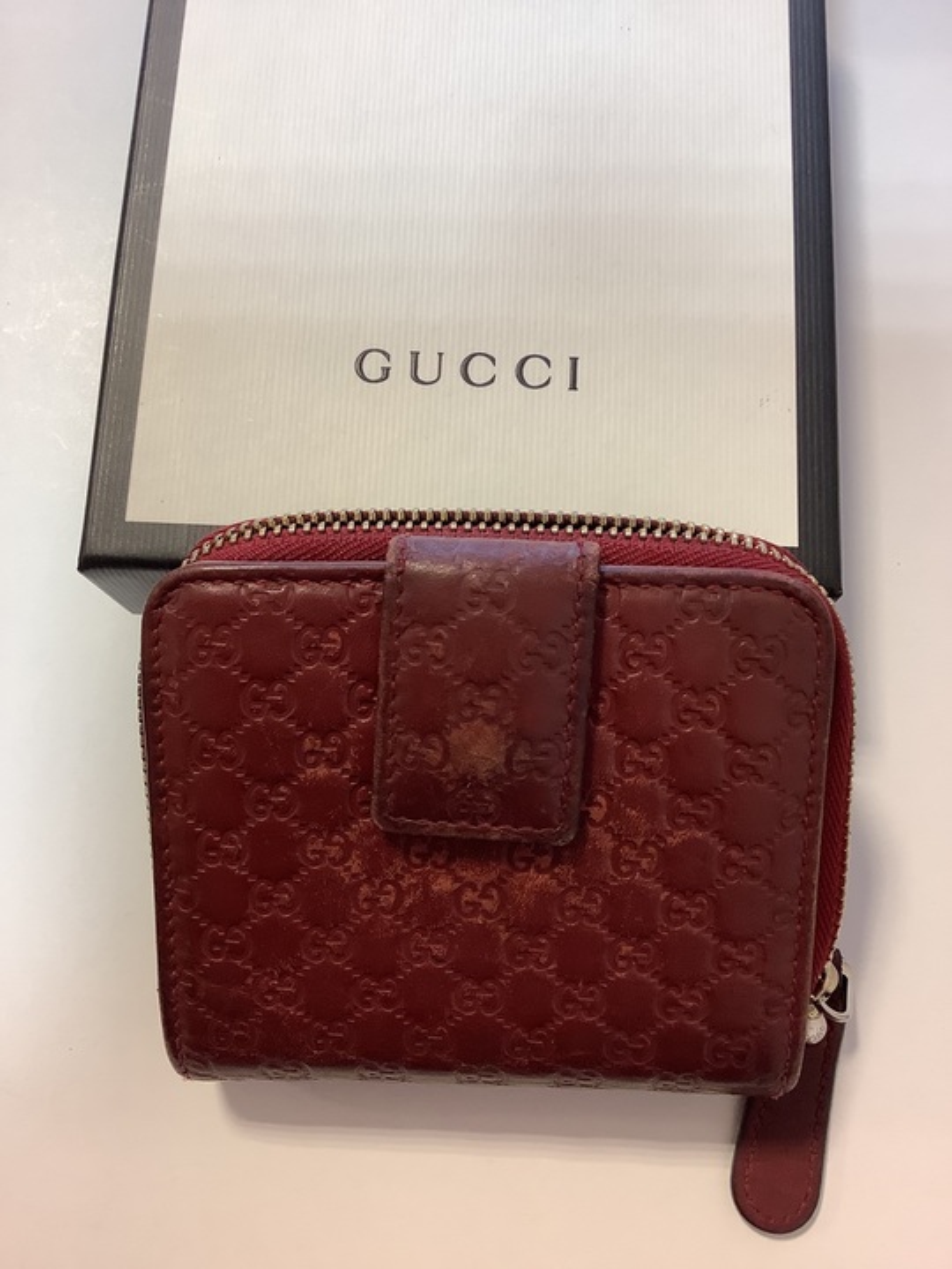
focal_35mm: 31
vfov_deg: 58.4
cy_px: 634
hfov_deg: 45.4
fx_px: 1137
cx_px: 476
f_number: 2.4
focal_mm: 3.3
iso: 80
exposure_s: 1/50
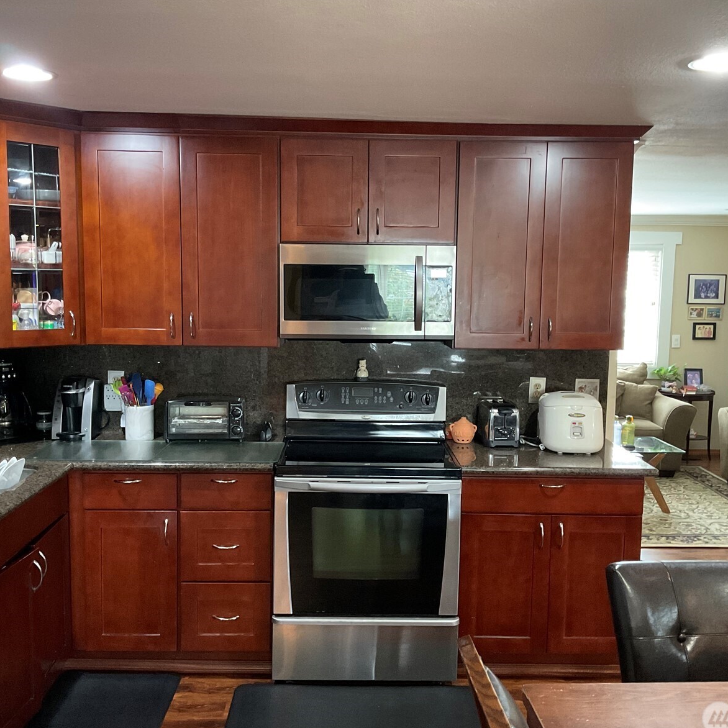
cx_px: 366
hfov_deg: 47.2
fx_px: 833
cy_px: 371
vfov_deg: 47.2
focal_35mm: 35
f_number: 1.8
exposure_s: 1/30
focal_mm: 3
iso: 320
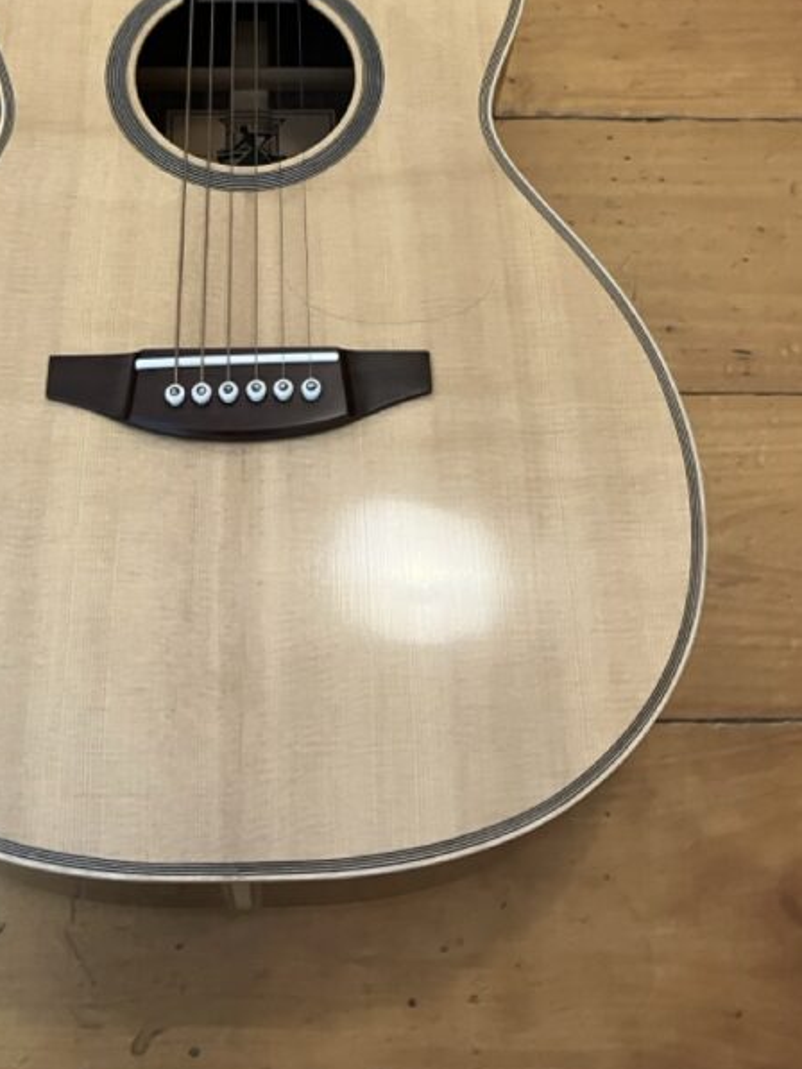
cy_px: 179
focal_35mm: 48
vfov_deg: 37.9
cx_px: 306
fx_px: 1482
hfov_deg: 30.2
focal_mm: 3.99
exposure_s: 1/33
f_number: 1.8
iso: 400
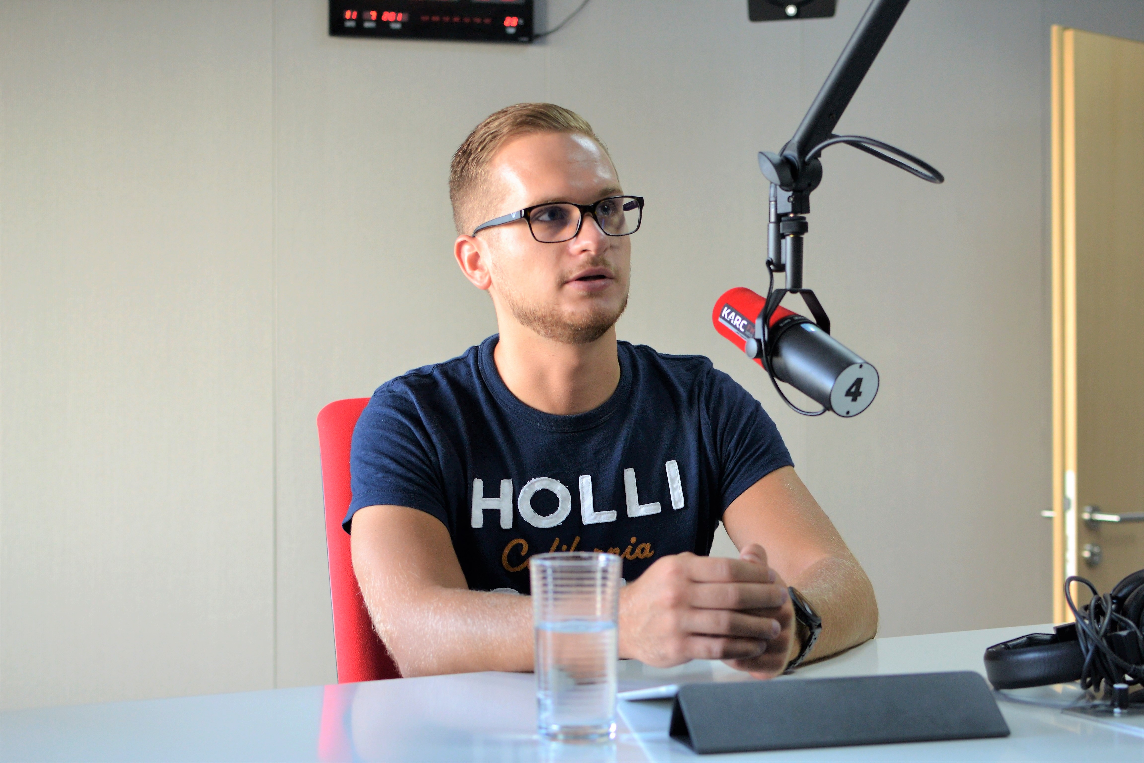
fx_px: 1668
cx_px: 572
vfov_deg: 25.8
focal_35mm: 52
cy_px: 382
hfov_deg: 37.9
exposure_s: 1/200
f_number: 2.8
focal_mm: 35
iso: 800
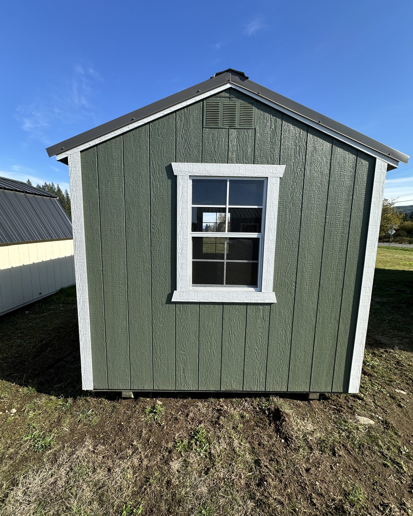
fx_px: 229
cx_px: 212
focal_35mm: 15
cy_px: 265
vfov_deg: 96.8
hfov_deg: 84.0
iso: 40
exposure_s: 1/955
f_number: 2.2
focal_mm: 2.22
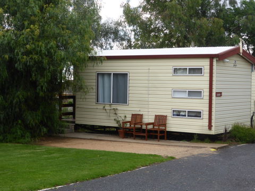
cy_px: 96
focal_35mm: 69
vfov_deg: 21.3
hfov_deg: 28.2
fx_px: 508
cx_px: 128
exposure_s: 1/200
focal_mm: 11.7
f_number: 4.9
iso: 100
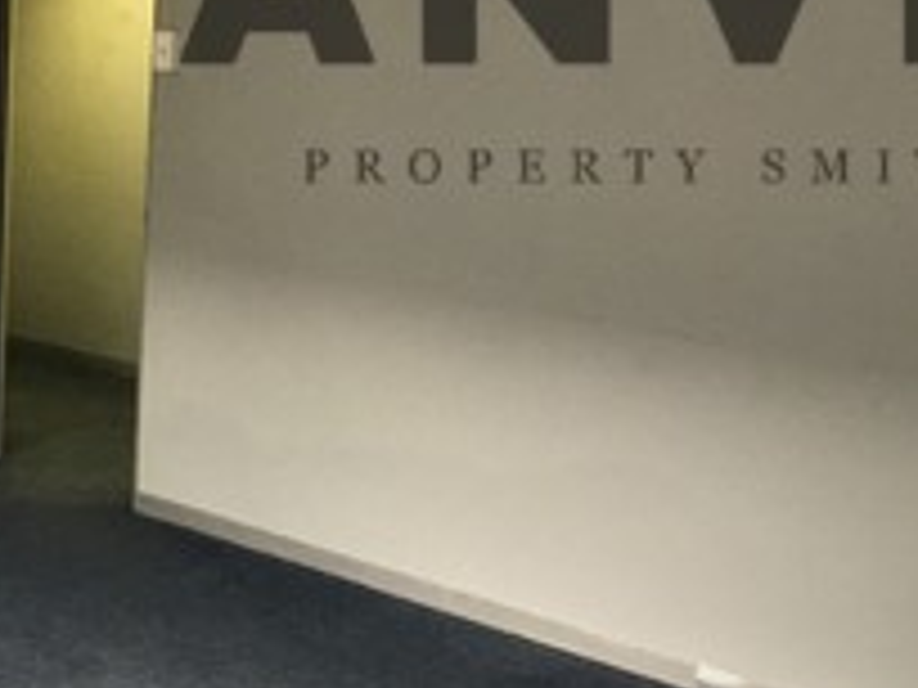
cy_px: 218
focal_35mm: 71
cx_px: 81
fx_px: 1883
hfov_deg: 26.4
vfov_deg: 20.6
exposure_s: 1/33
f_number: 2.2
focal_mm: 4.15
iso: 125
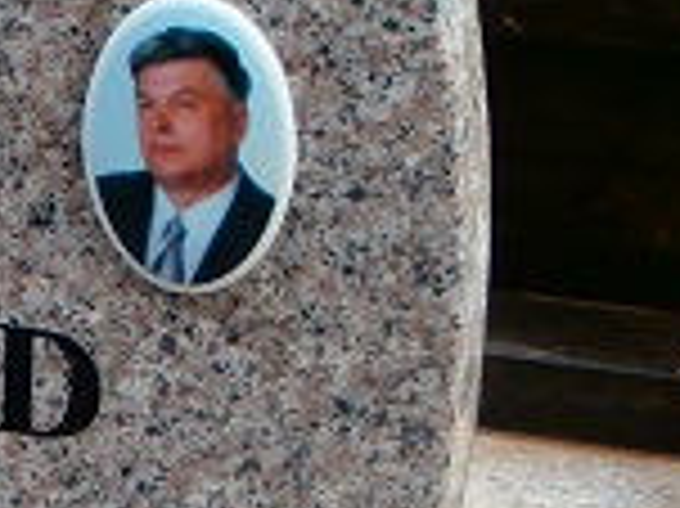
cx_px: -338
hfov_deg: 8.0
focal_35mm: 242
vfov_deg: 6.1
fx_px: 4750
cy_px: 625
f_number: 4.5
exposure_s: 1/100
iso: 100
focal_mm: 10.11
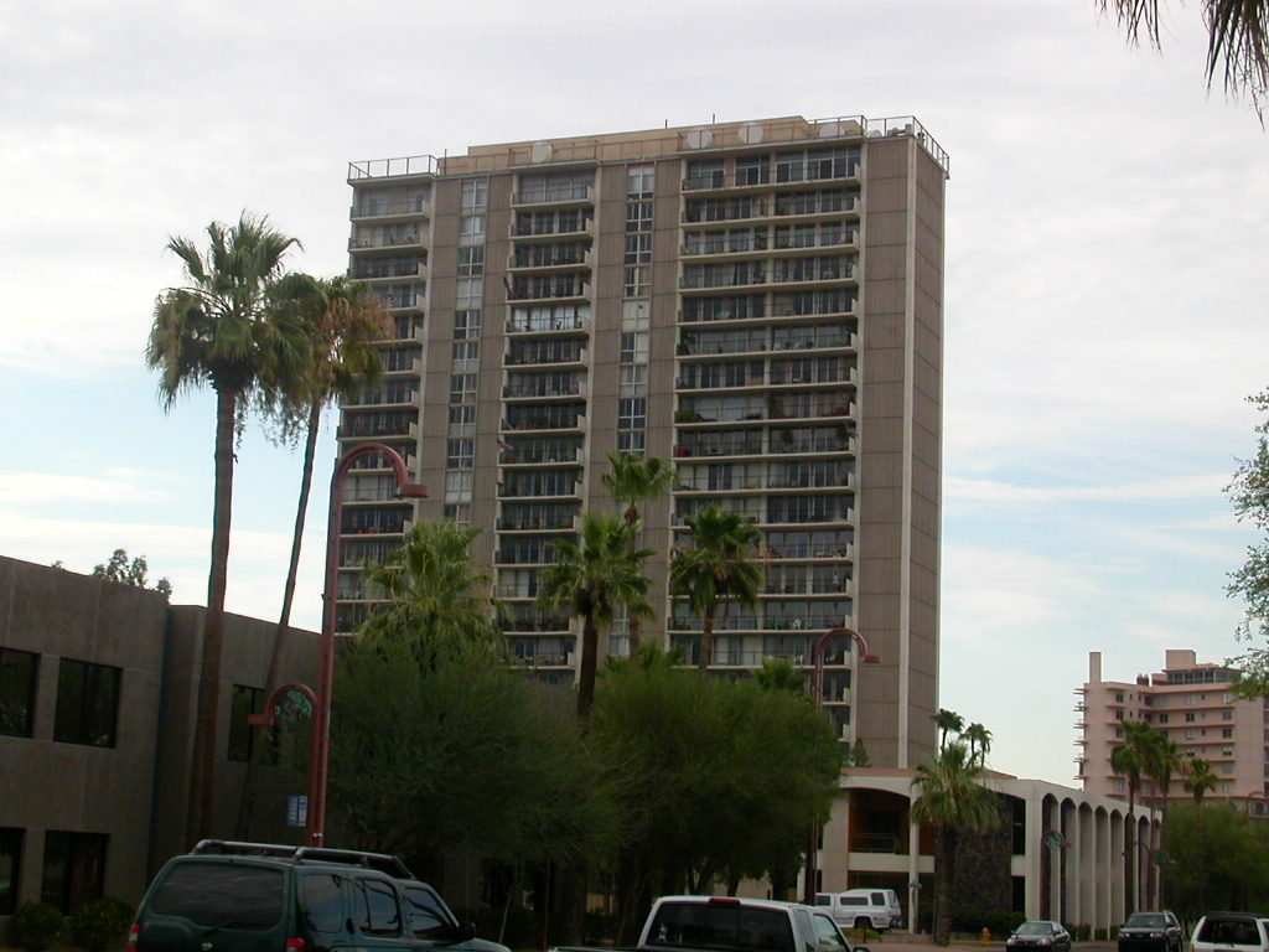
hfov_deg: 30.3
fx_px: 2346
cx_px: 634
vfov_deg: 22.9
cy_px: 476
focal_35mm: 64
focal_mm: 9.7
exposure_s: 1/604
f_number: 3.5
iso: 100
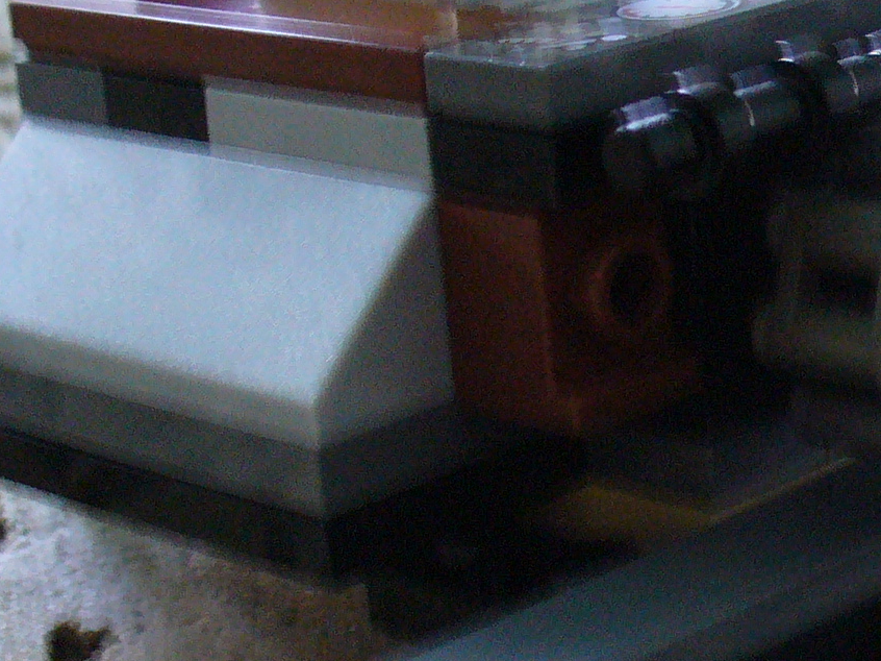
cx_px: 1005
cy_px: 332
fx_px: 2850
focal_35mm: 112
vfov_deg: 13.2
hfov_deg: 16.9
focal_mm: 6.1
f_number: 2.8
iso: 200
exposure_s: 1/8
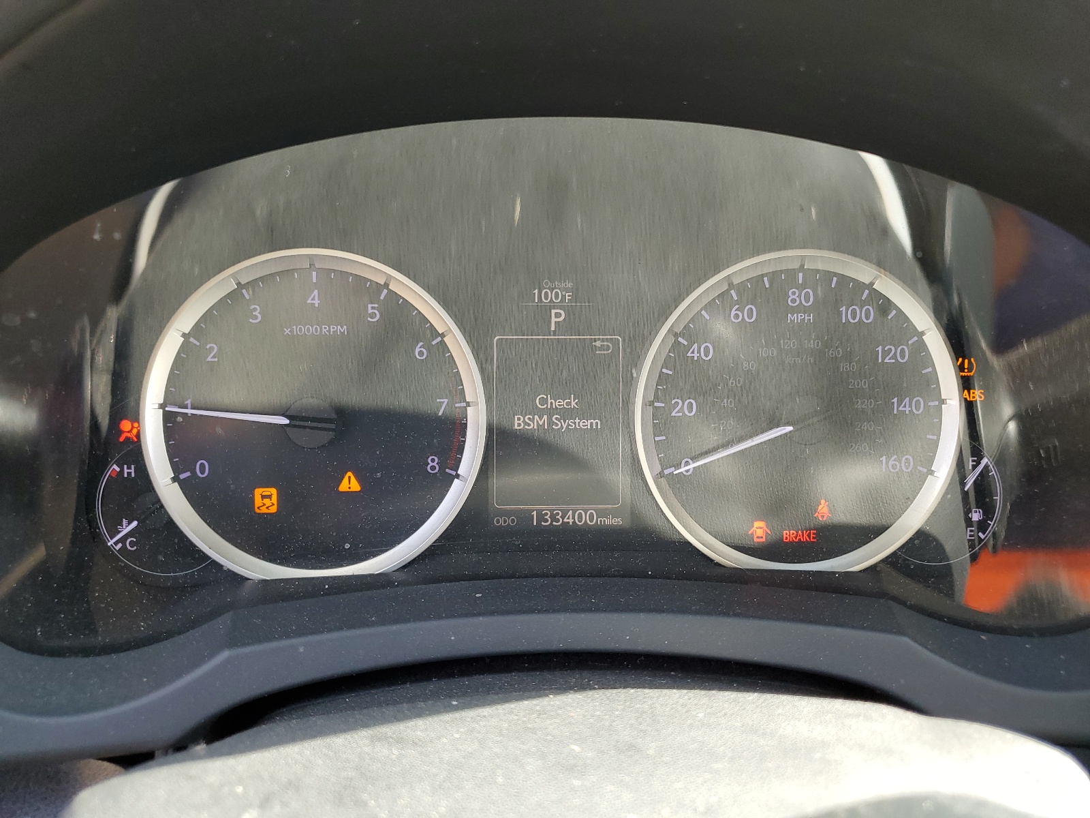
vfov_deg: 53.1
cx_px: 545
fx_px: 819
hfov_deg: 67.3
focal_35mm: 26
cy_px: 409
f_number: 1.5
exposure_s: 1/120
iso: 54
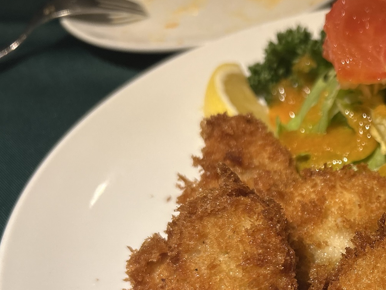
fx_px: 580
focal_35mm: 52
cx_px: 367
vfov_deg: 27.4
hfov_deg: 34.2
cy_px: 241
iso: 100
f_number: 1.5
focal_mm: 5.7
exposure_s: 1/100
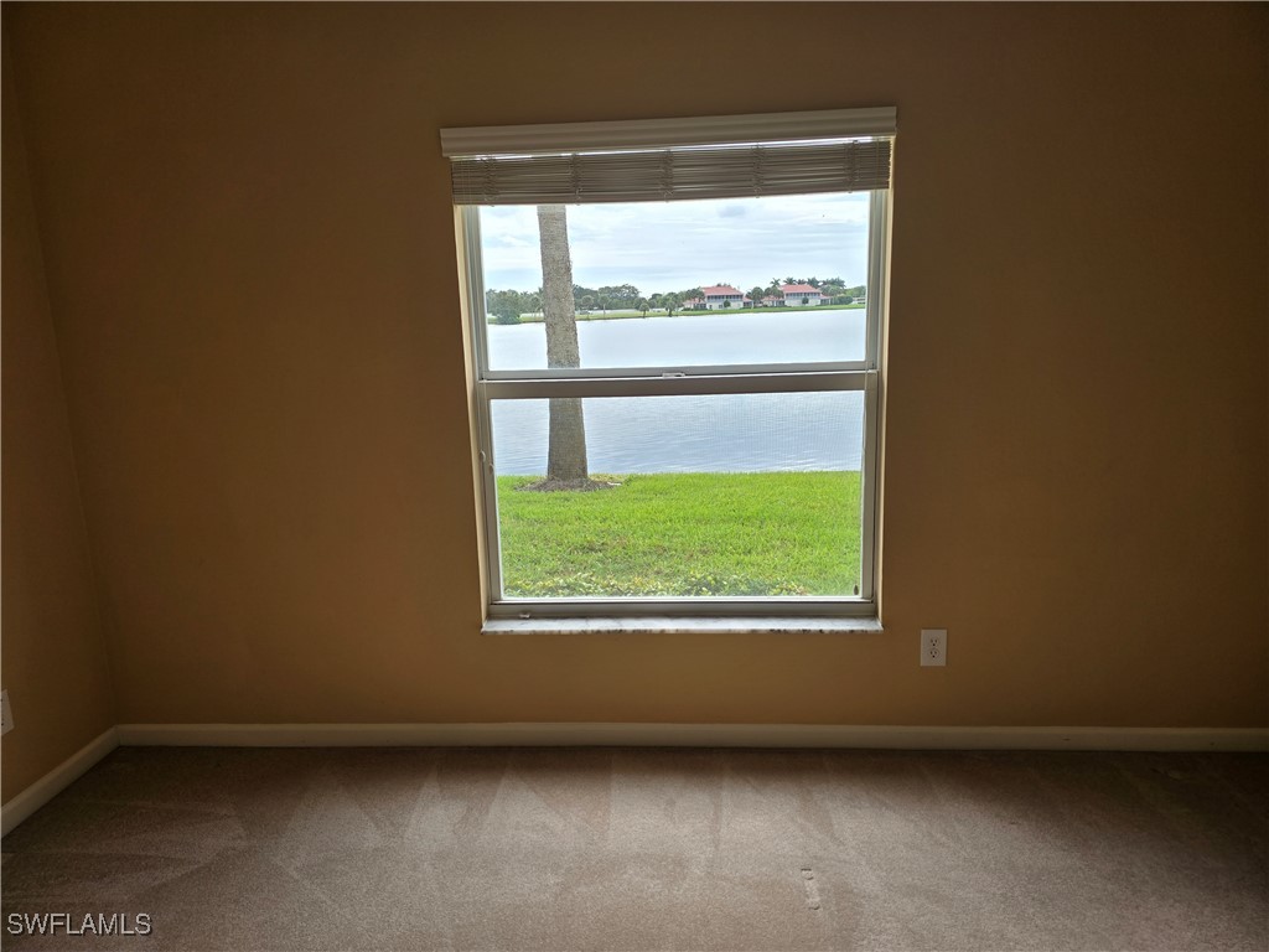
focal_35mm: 23
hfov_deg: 73.9
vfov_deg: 58.9
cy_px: 476
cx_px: 634
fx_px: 843
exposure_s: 1/305
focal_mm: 6.3
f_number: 1.7
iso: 12
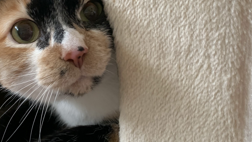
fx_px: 321
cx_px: 60
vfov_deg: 24.9
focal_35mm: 48
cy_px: 83
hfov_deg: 41.5
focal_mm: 4.25
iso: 320
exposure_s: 1/60
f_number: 1.8
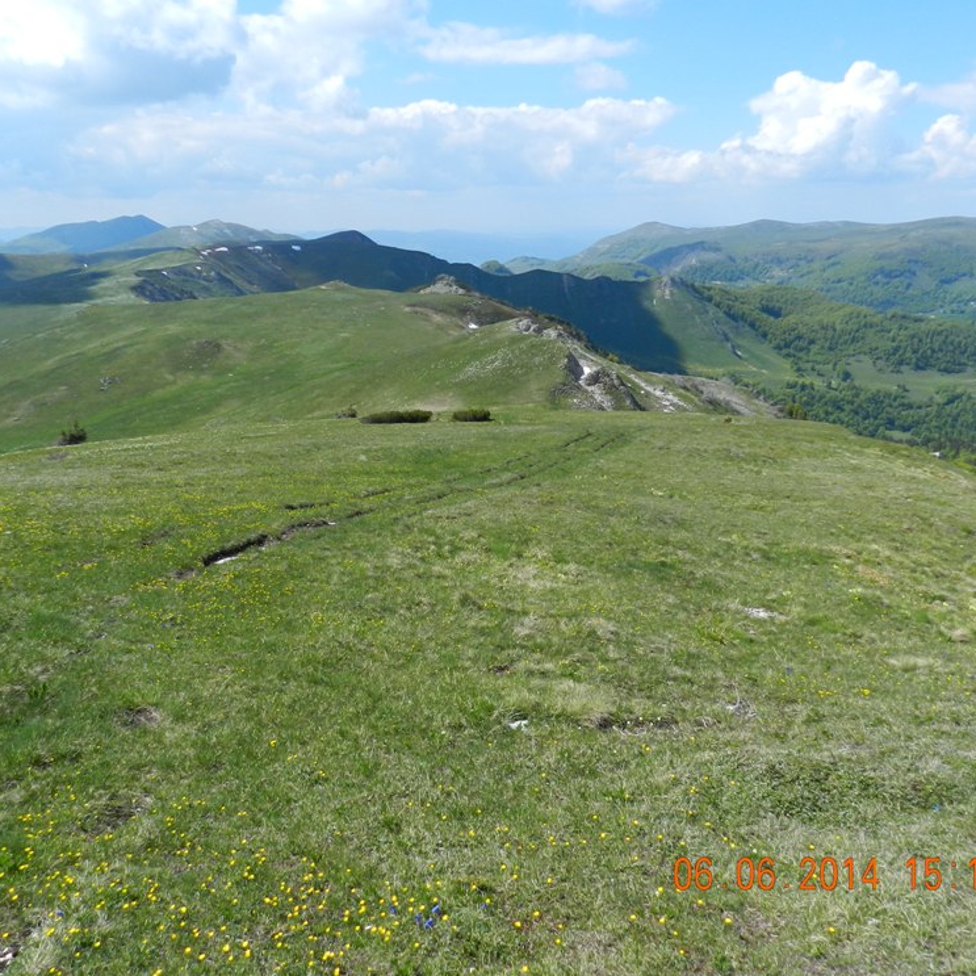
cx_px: 414
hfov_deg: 57.0
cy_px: 474
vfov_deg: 57.3
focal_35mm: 28
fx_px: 893
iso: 160
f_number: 4
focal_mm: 4
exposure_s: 1/800
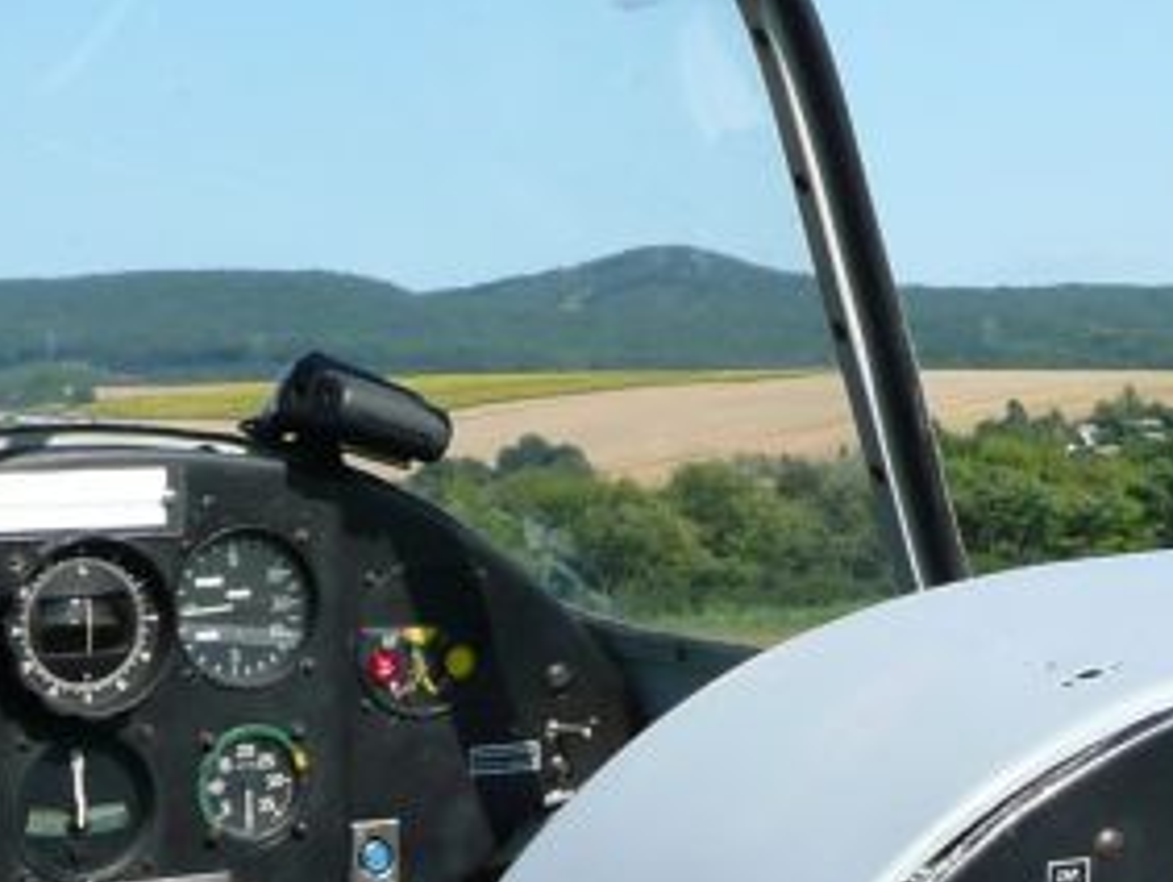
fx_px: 4918
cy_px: 861
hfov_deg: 13.4
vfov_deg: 10.2
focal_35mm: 145
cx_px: 1223
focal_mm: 6.5
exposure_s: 1/640
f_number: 3.9
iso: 100
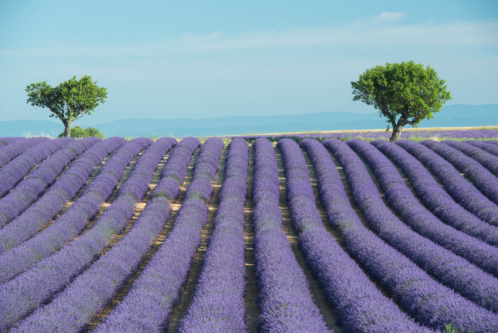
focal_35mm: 160
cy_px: 166
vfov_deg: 8.6
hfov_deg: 12.8
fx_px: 2214
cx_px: 249
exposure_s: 1/80
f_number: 10
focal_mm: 160
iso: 250
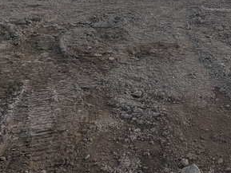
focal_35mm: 46
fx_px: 307
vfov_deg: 29.3
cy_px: -4
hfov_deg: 37.4
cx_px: 224
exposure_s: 1/2710
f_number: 2.2
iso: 50
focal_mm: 1.95
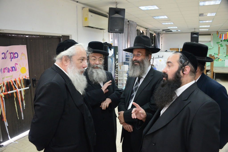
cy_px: 76
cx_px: 114
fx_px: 177
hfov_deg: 65.5
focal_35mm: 28
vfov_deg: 46.4
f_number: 5.6
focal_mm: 28
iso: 5000
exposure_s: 1/80
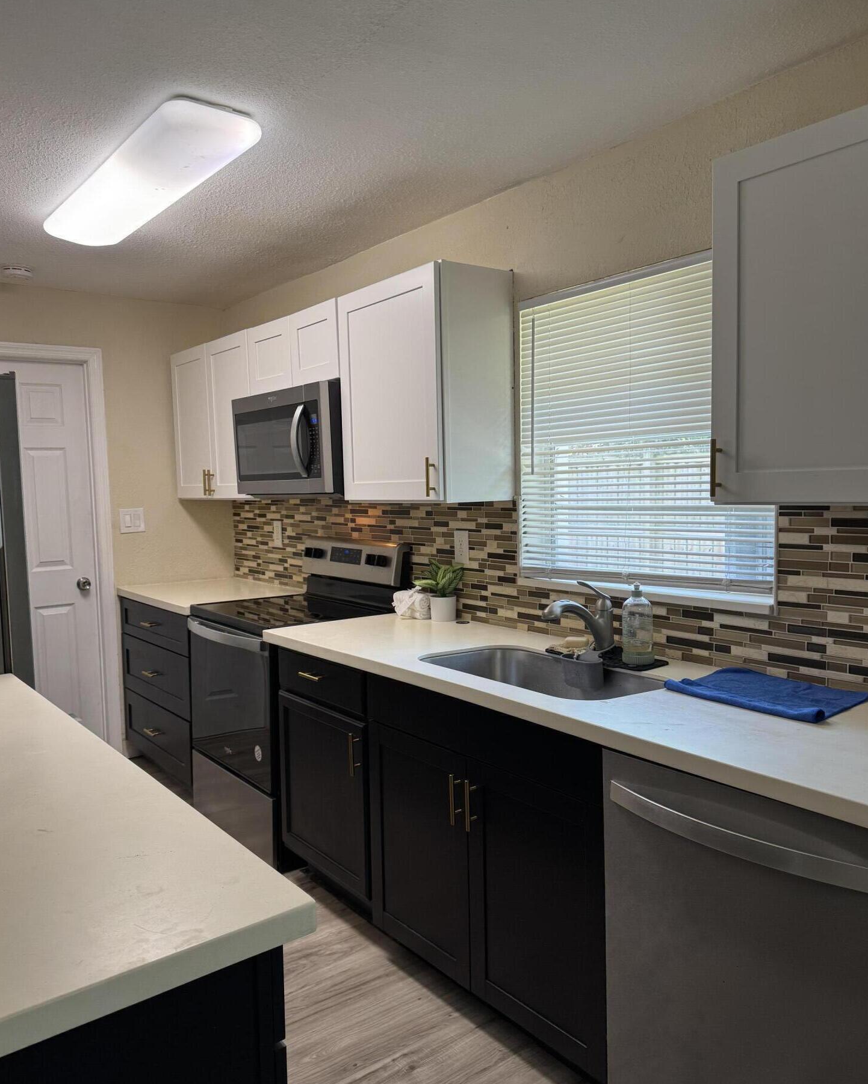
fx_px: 835
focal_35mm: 26
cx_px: 430
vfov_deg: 66.0
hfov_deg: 54.9
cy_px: 547
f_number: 1.78
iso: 125
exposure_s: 1/120
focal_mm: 6.76
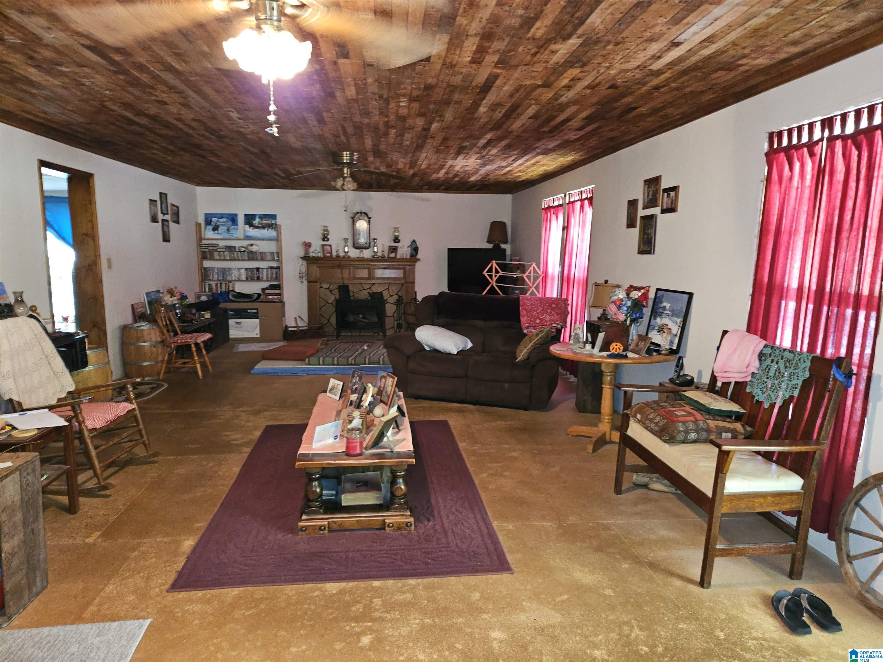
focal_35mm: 23
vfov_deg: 58.9
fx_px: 587
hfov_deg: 73.9
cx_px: 442
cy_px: 331
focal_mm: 5.4
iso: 320
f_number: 1.8
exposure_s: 1/9.99
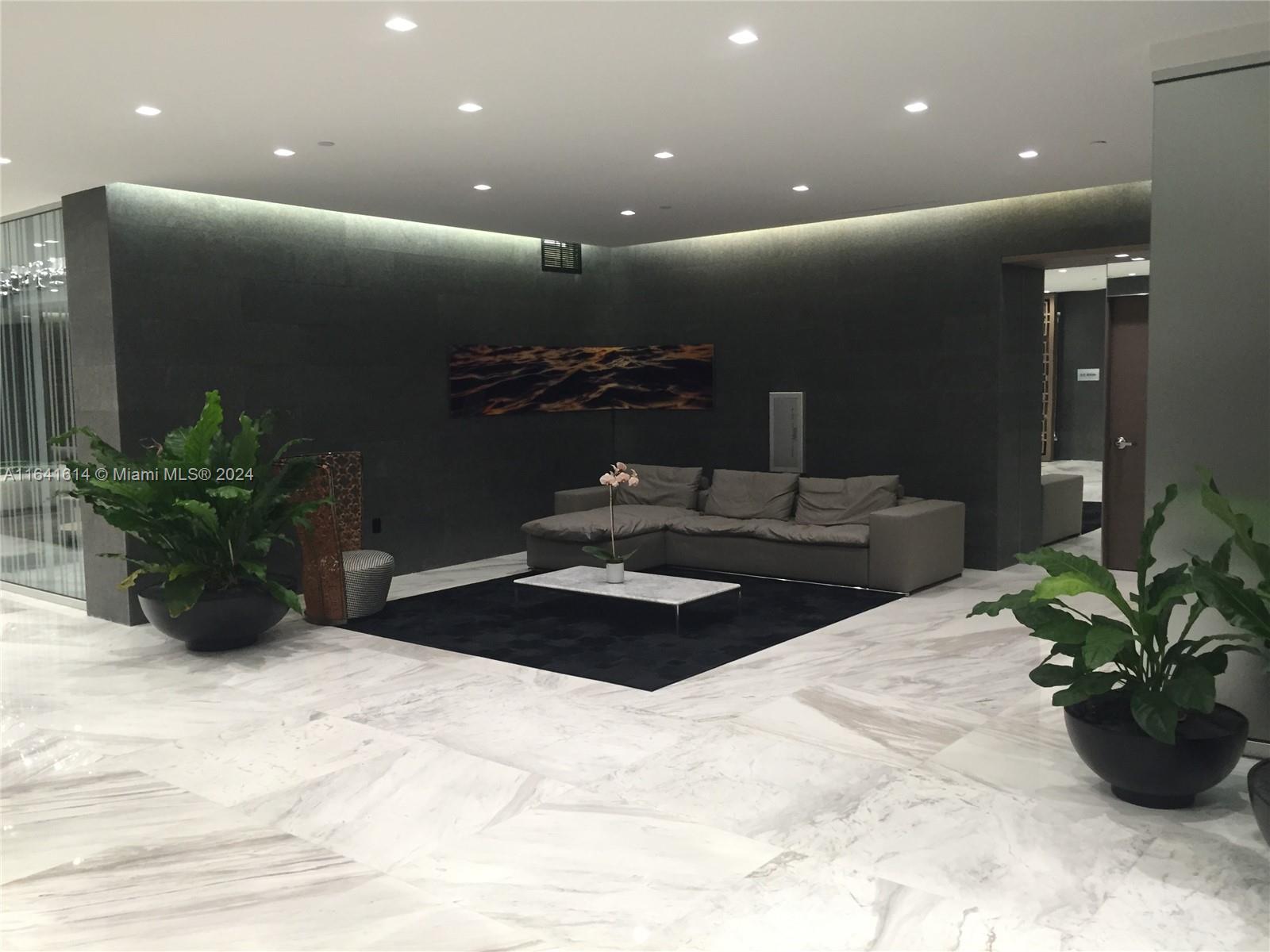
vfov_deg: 48.2
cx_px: 635
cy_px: 476
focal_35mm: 29
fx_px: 1064
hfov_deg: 61.7
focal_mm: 4.15
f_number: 2.2
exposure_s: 1/30
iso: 125
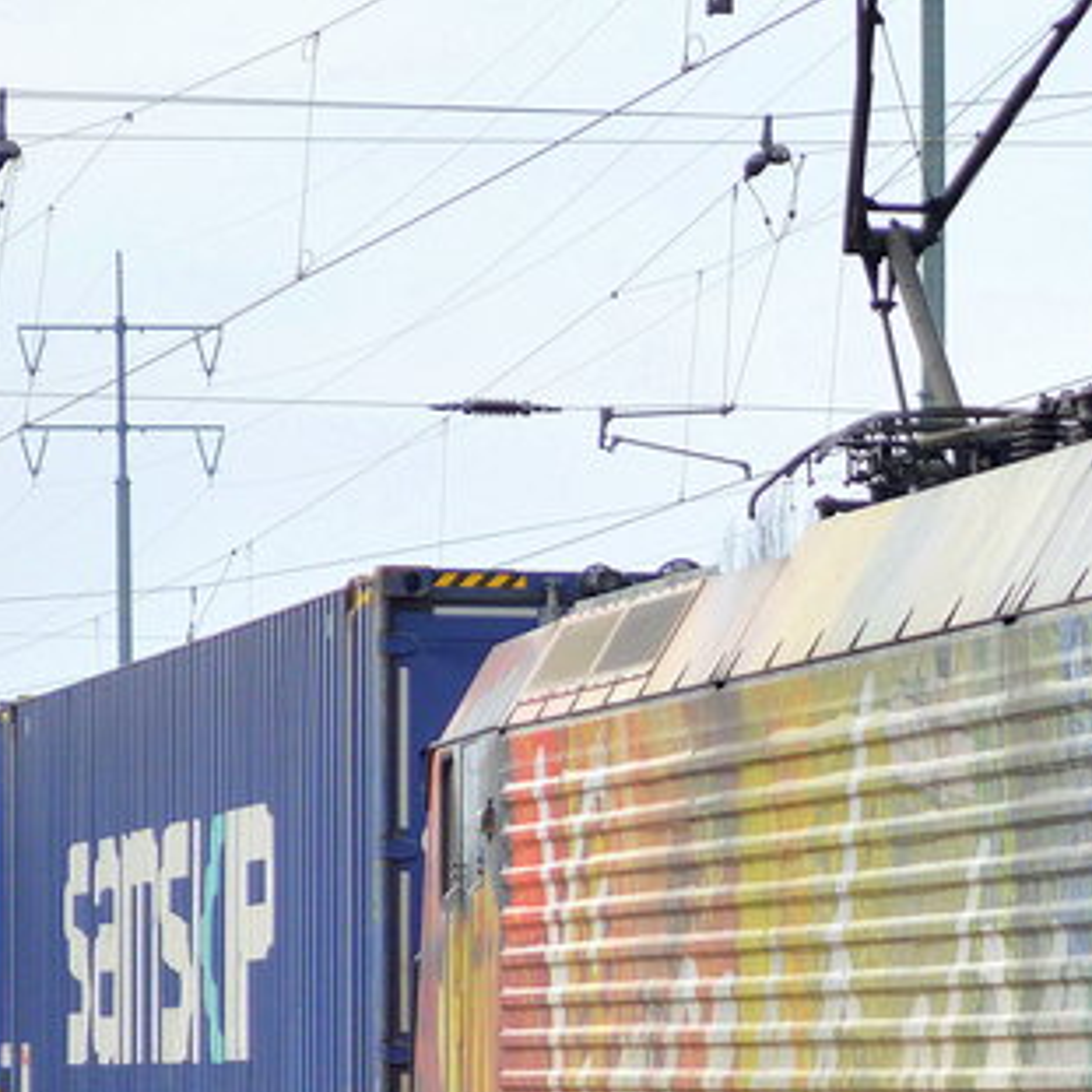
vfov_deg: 6.5
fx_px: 9659
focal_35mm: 271
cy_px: 1031
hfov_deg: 6.4
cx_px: 1397
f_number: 5.6
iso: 400
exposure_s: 1/640
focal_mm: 55
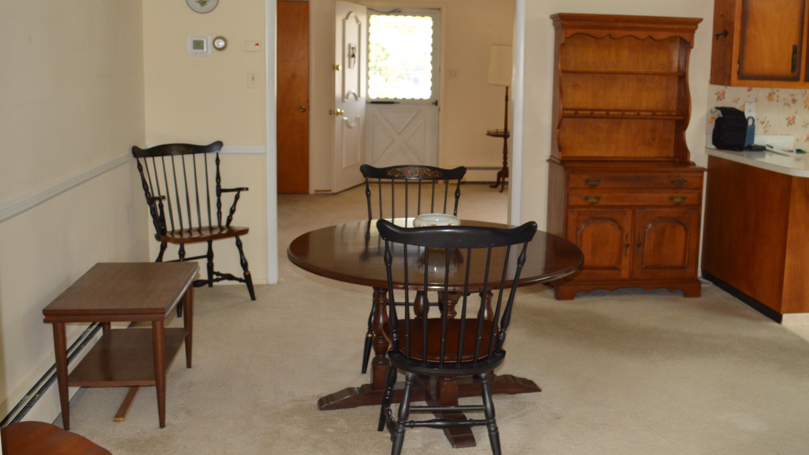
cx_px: 453
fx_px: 772
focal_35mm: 36
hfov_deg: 55.1
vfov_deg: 32.7
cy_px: 179
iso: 400
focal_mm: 18
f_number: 4
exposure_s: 1/60
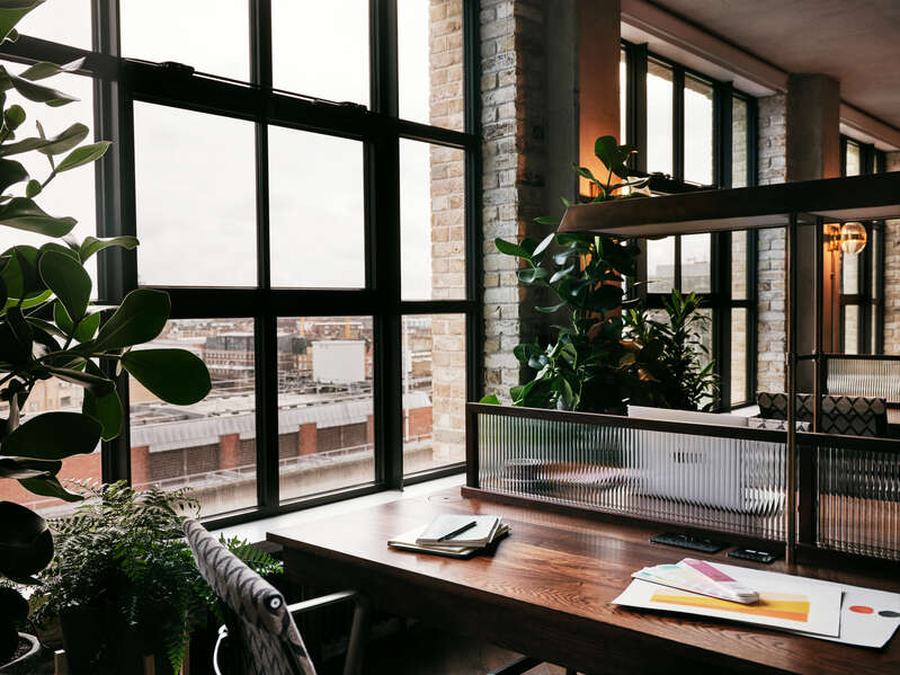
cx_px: 450
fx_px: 858
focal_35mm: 33
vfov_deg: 42.9
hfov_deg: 55.4
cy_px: 338
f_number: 7.1
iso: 250
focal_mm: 41.1
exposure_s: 1/7.69
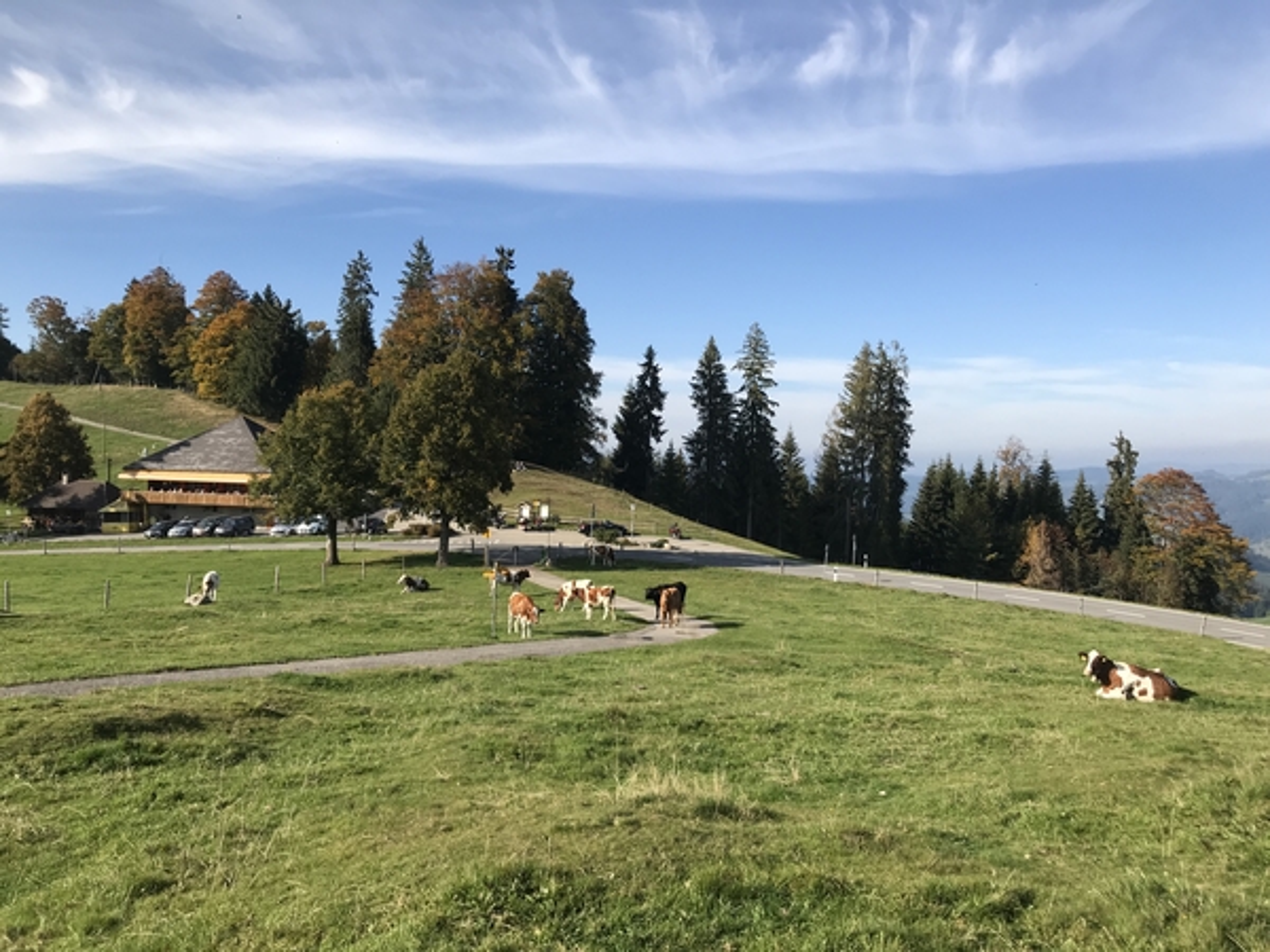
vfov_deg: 49.7
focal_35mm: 28
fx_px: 1027
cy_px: 476
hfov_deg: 63.4
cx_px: 635
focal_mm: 3.99
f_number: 1.8
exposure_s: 1/1742
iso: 20
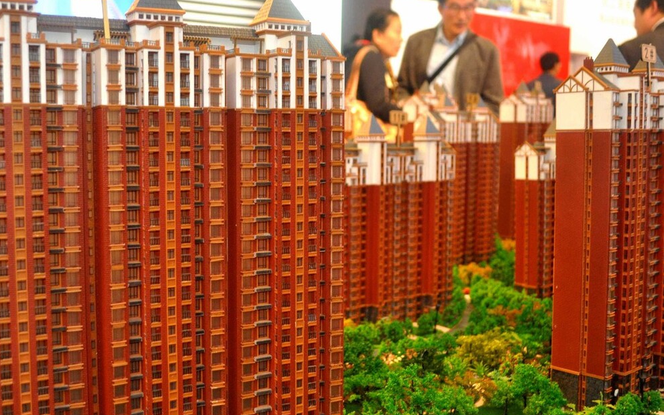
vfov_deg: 34.4
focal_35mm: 37
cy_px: 187
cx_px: 290
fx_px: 670
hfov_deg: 52.6
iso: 800
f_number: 4
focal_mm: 20
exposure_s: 1/60
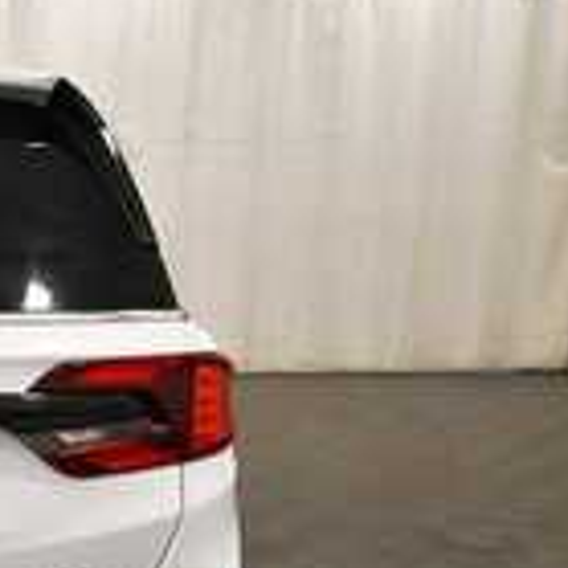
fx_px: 1225
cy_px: 456
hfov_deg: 22.7
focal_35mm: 66
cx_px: -208
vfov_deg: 25.6
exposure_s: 1/250
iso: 800
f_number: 5.3
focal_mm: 18
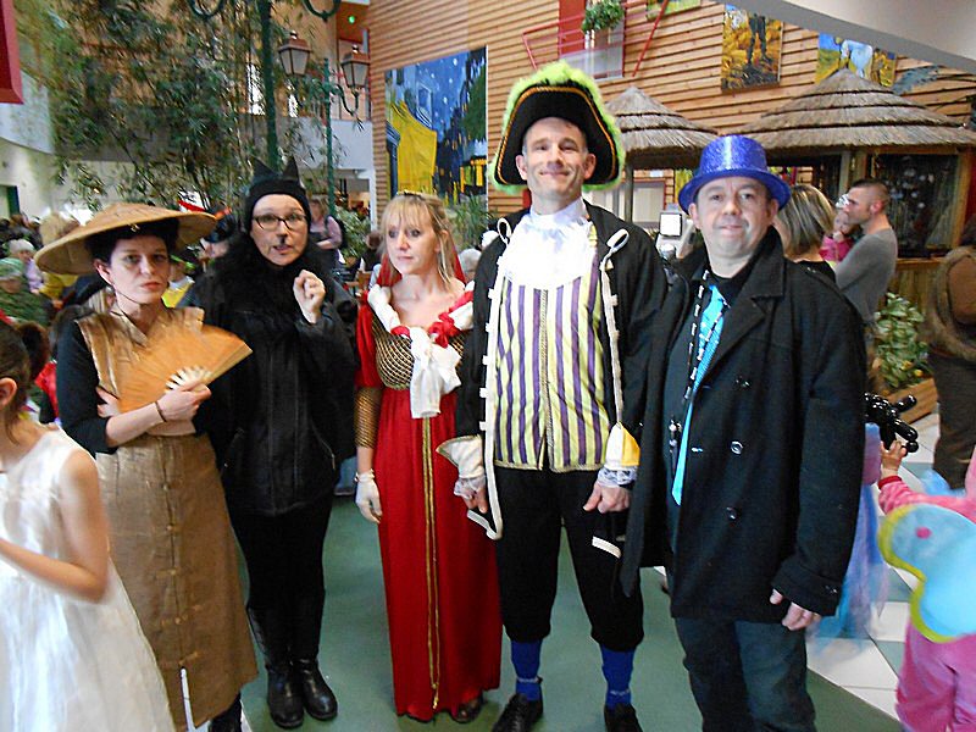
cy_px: 366
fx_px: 733
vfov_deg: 53.1
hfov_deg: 67.3
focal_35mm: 26
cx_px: 488
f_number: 3.5
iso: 800
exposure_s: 1/20
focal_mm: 4.6
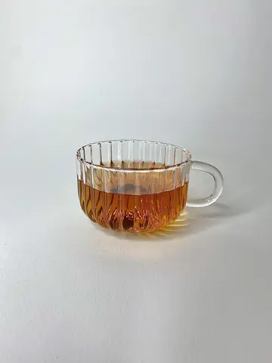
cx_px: 136
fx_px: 272
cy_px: 182
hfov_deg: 53.1
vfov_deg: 67.3
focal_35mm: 26
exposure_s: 1/306
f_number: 1.8
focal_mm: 4.25
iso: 32
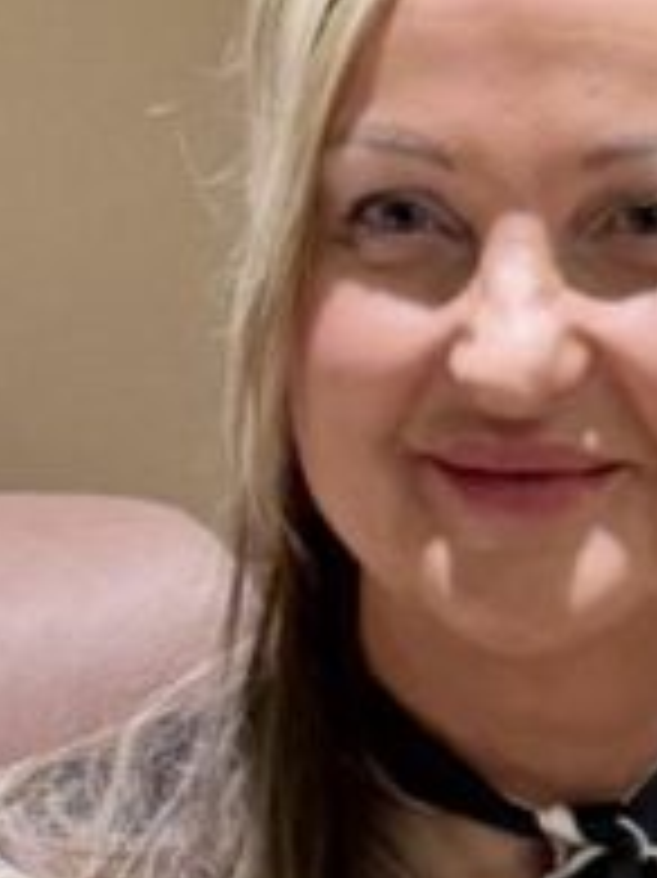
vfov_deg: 18.2
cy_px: 1312
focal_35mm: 96
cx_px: 704
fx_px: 2432
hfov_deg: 15.0
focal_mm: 6.76
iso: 125
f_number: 1.78
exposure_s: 1/100
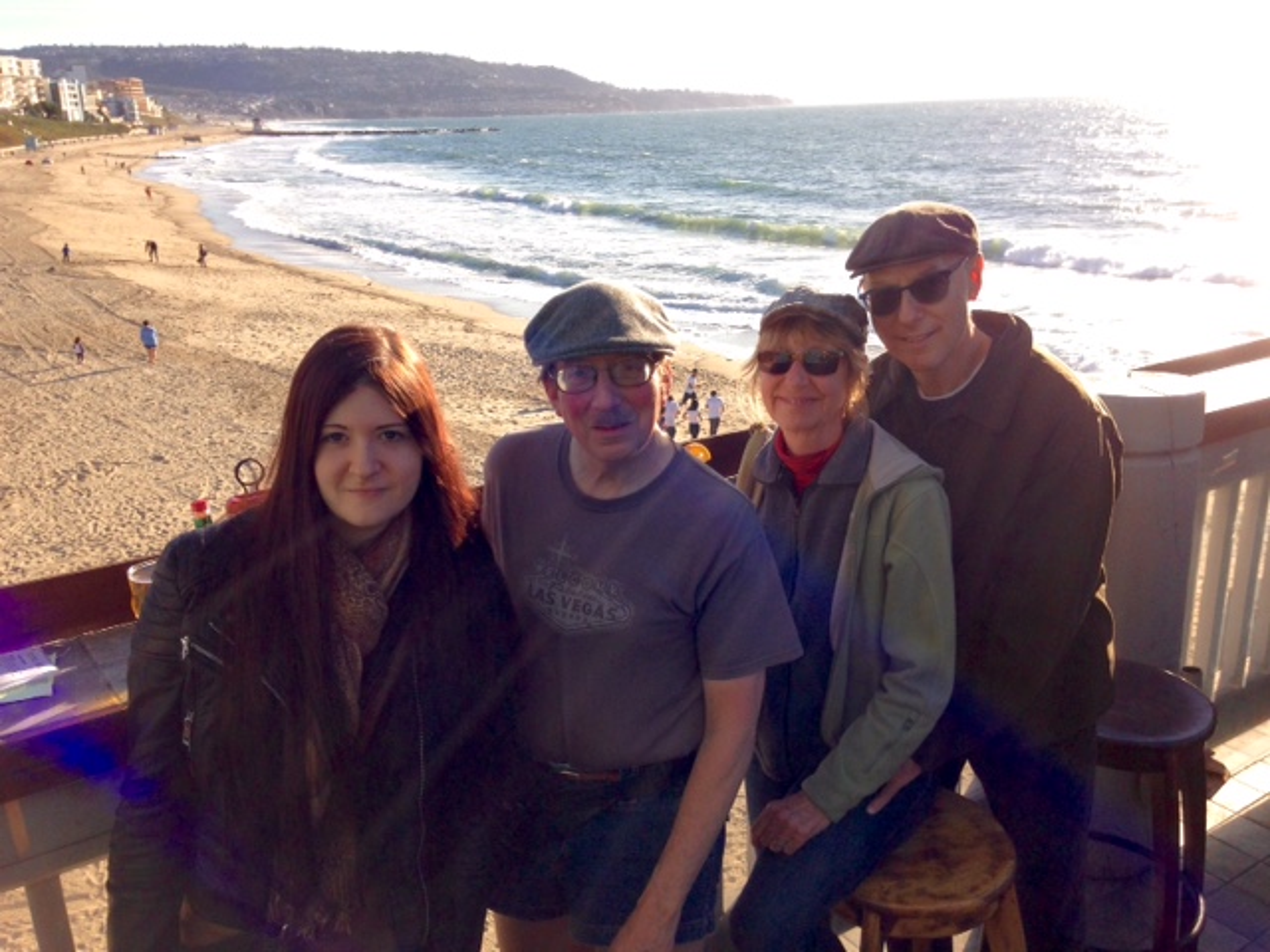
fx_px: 1211
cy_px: 476
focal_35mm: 33
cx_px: 635
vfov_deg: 42.9
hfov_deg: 55.4
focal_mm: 4.12
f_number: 2.4
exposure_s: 1/847
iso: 50
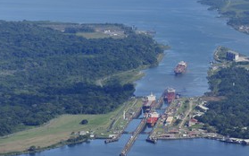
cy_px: 56
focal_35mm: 261
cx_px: 180
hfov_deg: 8.0
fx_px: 1770
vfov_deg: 5.0
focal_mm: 170
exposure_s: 1/800
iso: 200
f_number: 8
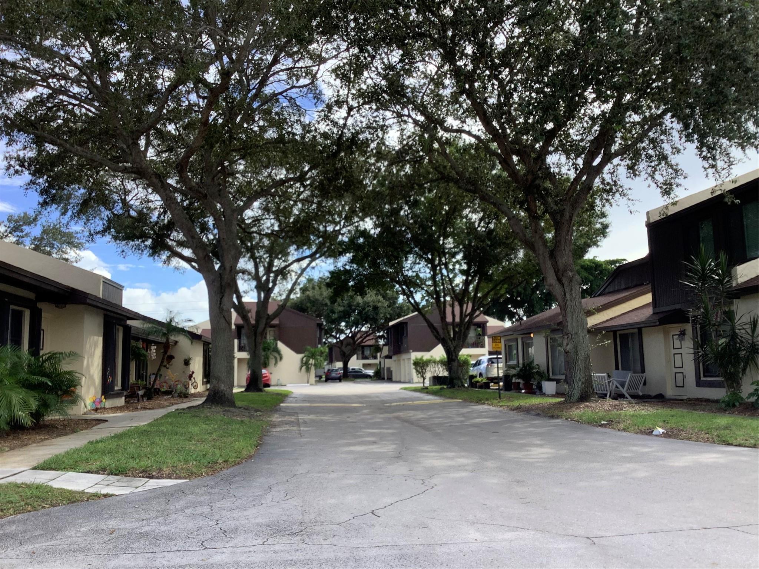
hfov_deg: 58.4
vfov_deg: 45.4
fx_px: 680
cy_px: 284
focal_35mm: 31
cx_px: 380
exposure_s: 1/482
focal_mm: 3.3
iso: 25
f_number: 2.4
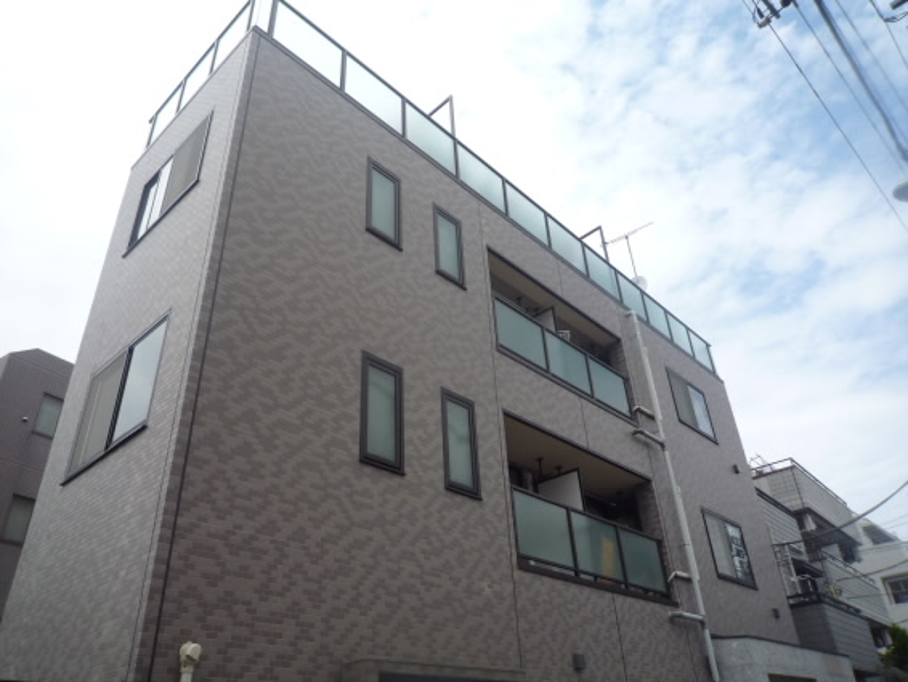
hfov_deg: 69.4
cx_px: 454
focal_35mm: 25
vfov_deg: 54.9
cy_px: 341
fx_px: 656
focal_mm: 4.4
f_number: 4
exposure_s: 1/800
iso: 100
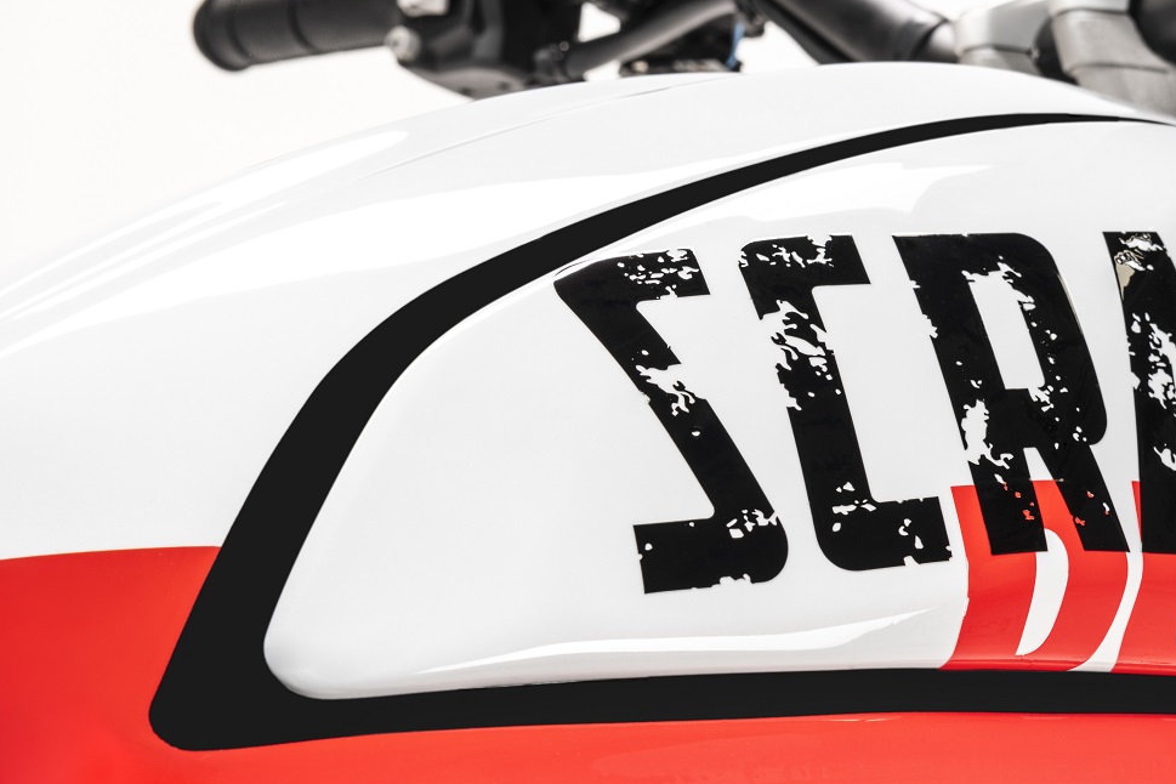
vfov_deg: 13.3
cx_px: 834
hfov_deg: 19.7
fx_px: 3364
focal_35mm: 103
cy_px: 470
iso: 100
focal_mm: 52
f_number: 14
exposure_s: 1/160
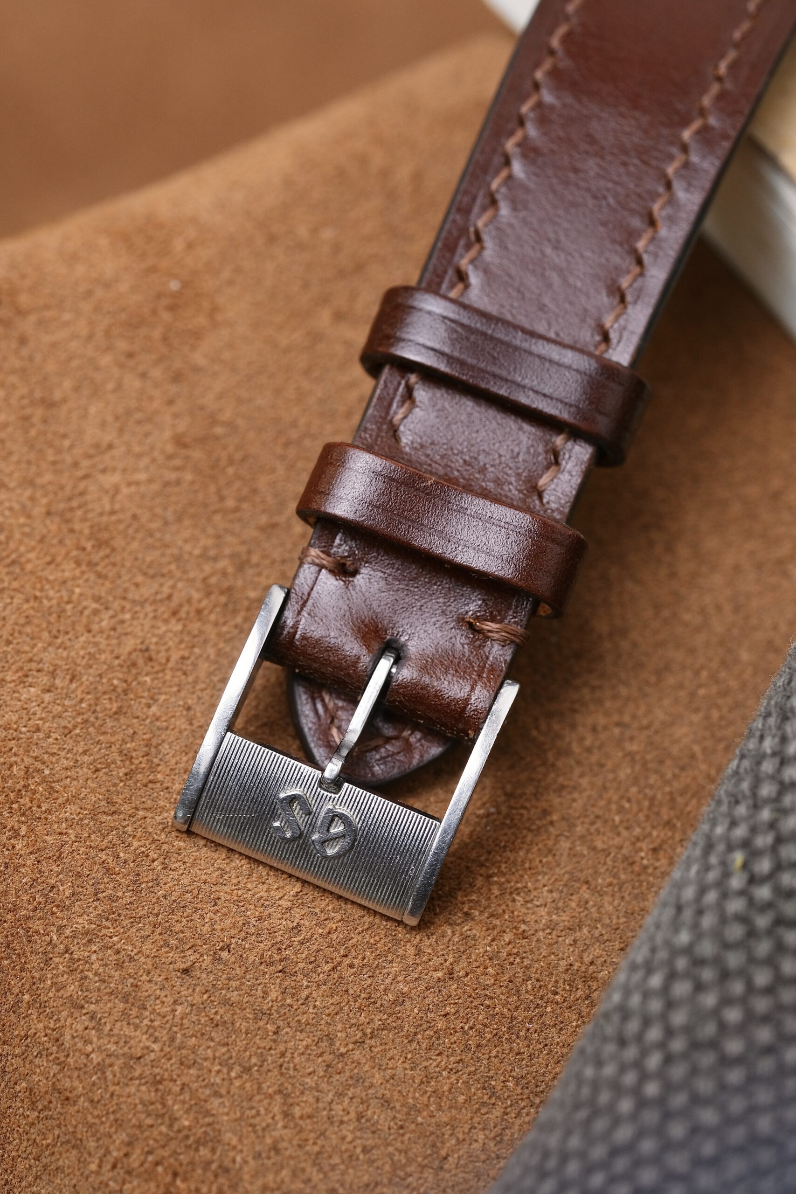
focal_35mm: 90
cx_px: 398
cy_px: 597
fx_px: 2984
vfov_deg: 22.6
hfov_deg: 15.2
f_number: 7.1
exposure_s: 1/100
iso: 500
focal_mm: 60
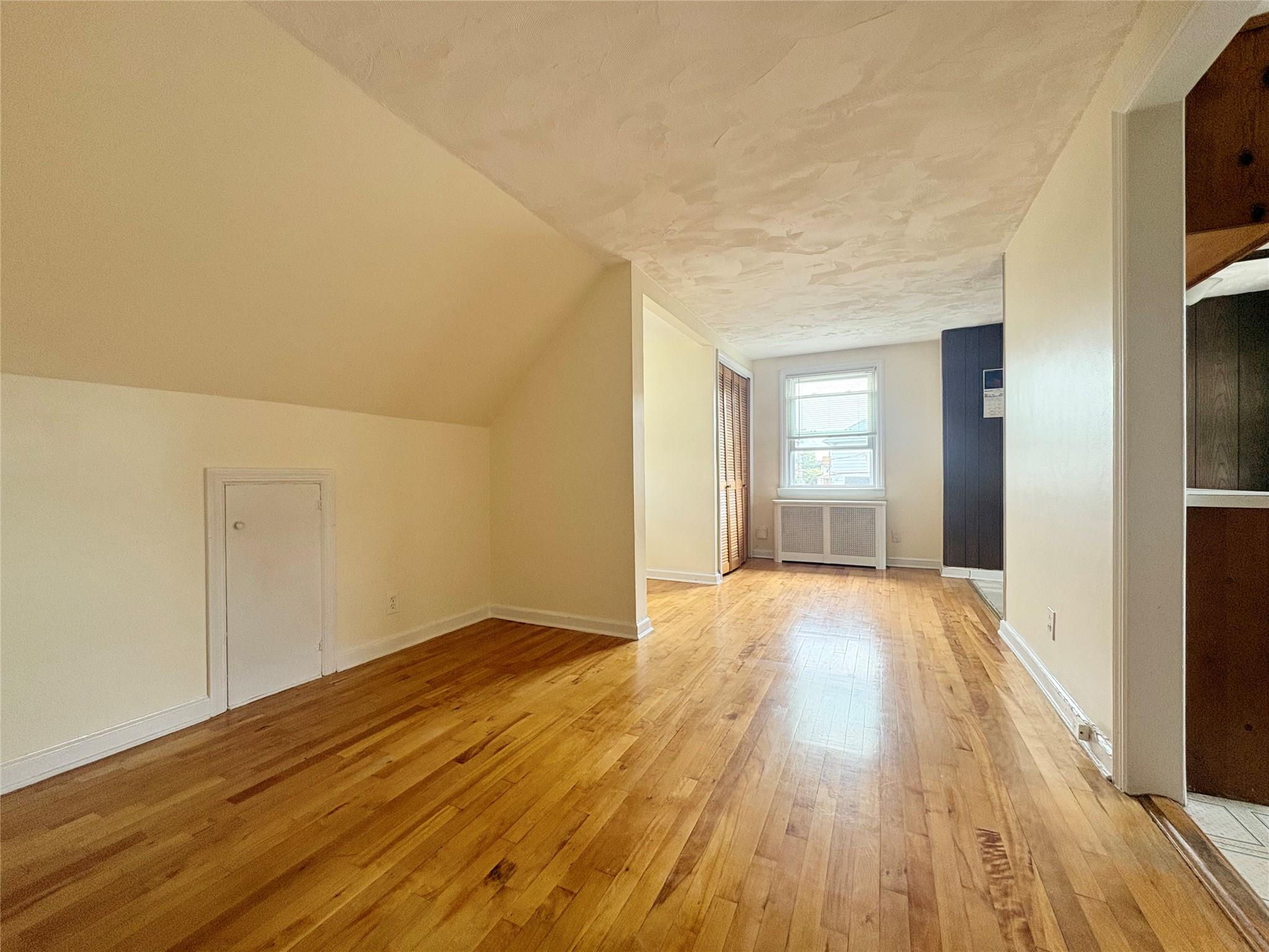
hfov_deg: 102.1
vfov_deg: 85.7
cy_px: 476
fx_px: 513
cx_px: 634
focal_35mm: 14
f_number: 2.2
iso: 160
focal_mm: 2.22
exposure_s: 1/99
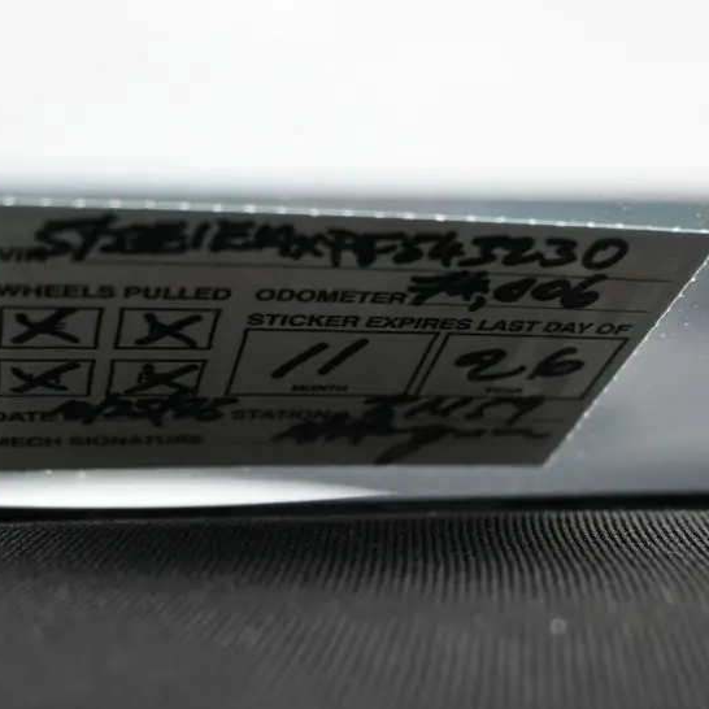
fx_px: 1386
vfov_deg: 28.7
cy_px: 402
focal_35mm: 60
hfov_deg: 28.7
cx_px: 356
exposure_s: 1/125
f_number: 4.2
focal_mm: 25
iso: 500
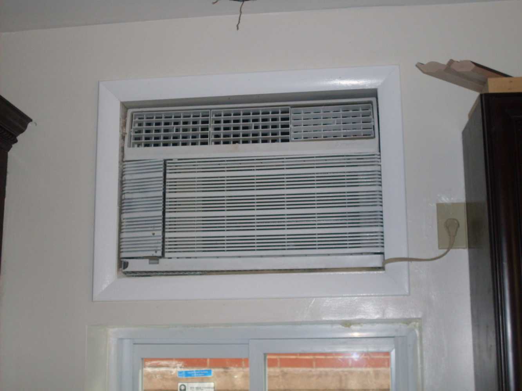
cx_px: 261
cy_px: 196
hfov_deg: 32.2
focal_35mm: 60
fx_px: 905
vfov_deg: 24.4
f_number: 3.4
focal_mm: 9.9
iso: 100
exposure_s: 1/45
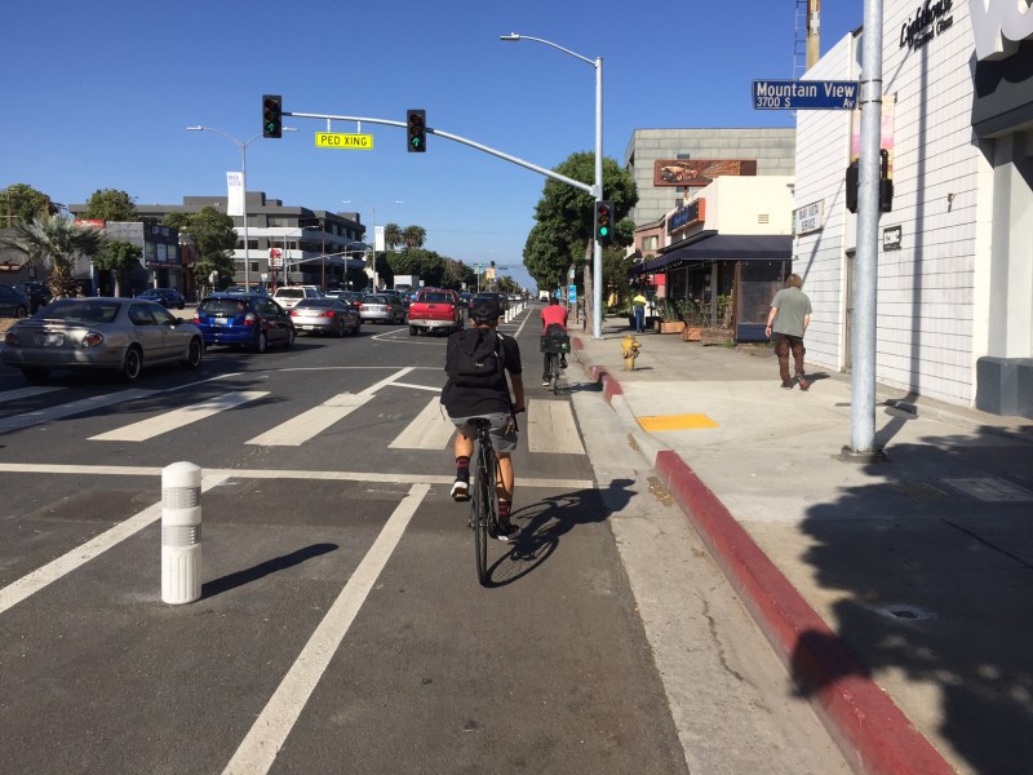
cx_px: 516
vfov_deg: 48.2
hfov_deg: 61.7
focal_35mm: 29
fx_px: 865
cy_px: 388
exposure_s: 1/2475
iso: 32
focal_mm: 4.15
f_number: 2.2
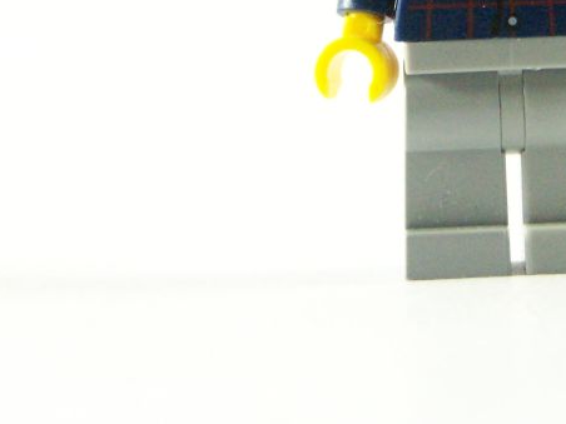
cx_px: 517
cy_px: -43
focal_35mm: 238
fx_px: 3891
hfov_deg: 8.3
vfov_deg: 6.2
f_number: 3.6
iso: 400
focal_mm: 17.5
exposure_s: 1/60
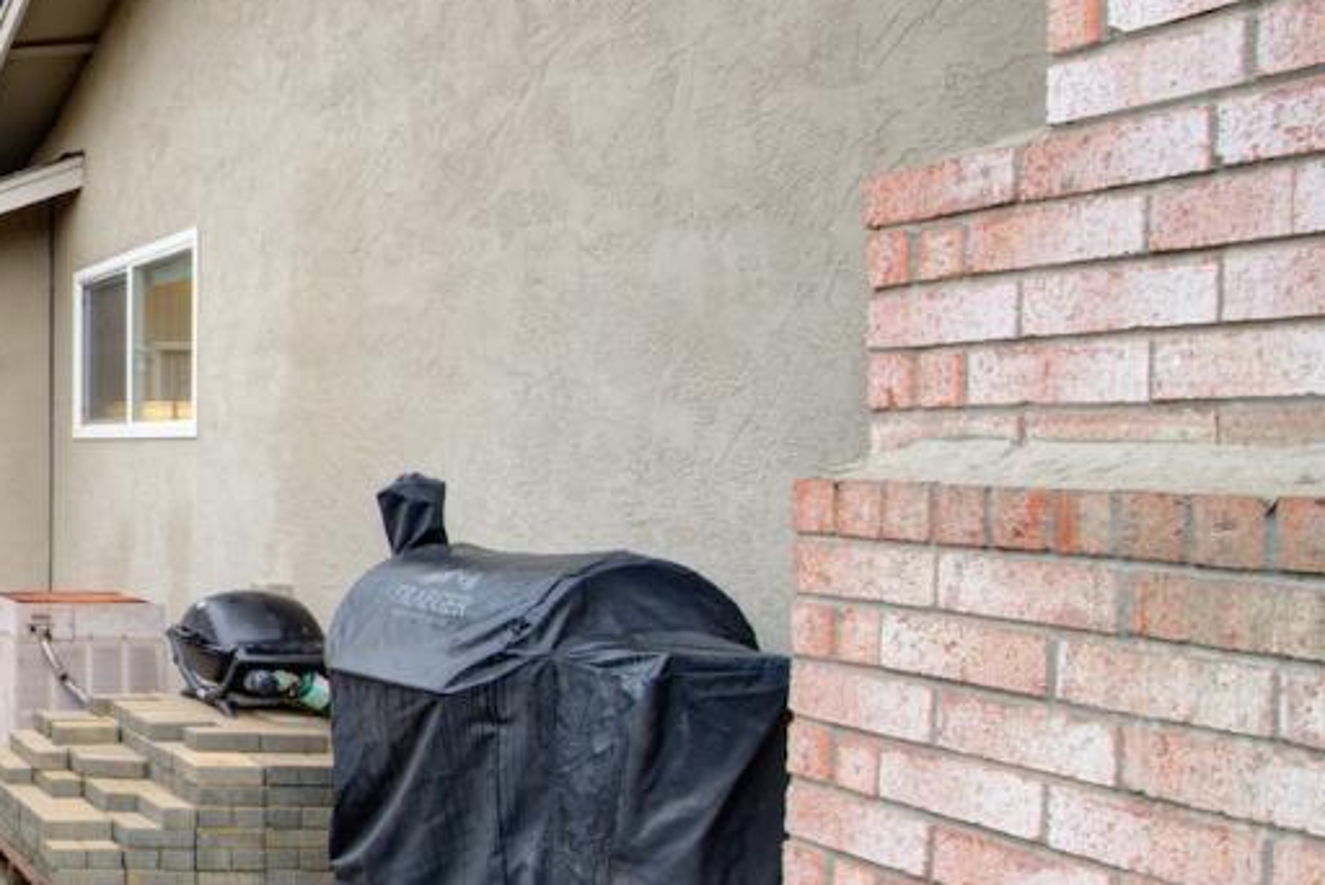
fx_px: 1510
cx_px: -471
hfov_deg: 32.6
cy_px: 450
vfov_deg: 32.7
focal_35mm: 41
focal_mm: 14
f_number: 14
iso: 100
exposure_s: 1/20
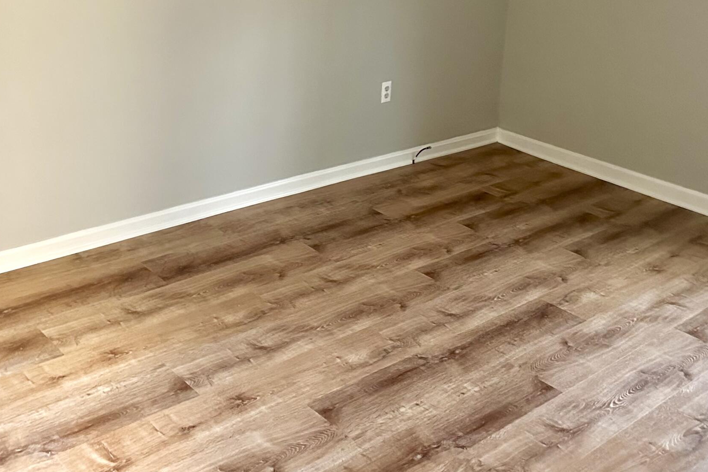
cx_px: 313
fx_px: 885
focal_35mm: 45
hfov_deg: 43.5
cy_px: 2
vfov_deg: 28.1
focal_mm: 6.86
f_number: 1.78
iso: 800
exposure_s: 1/30
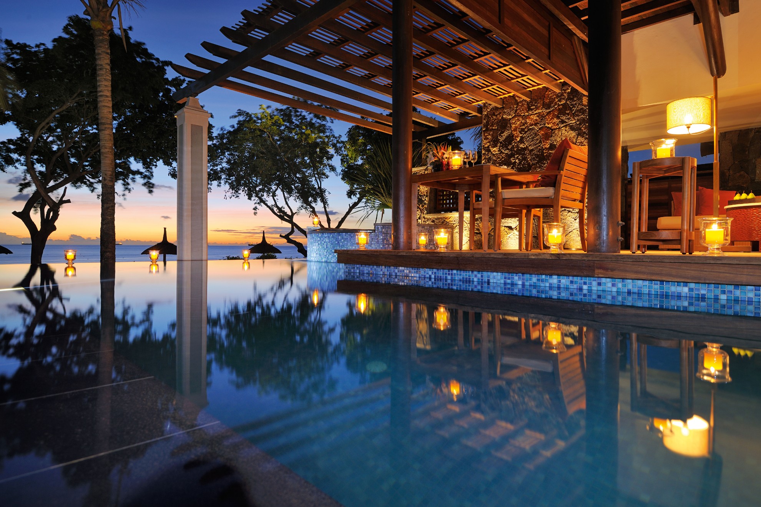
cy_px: 254
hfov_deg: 84.0
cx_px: 380
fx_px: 423
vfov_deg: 61.9
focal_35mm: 20
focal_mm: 20
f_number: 9
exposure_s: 6
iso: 100
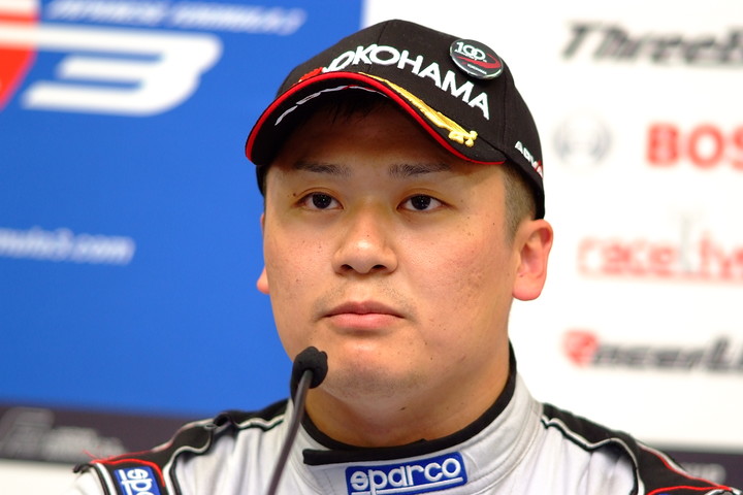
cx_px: 372
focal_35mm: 270
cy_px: 248
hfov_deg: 7.6
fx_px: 5572
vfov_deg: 5.1
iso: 800
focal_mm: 180
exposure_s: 1/250
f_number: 2.8
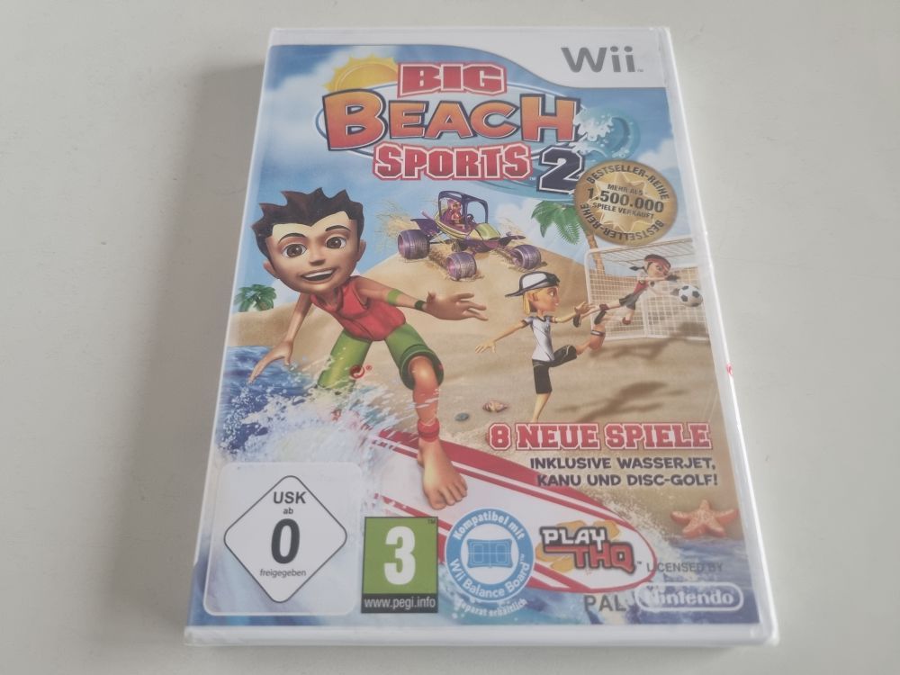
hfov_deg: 67.3
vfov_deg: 53.1
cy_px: 338
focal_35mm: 26
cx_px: 450
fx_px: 676
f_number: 1.8
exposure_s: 1/100
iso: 250
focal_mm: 5.4
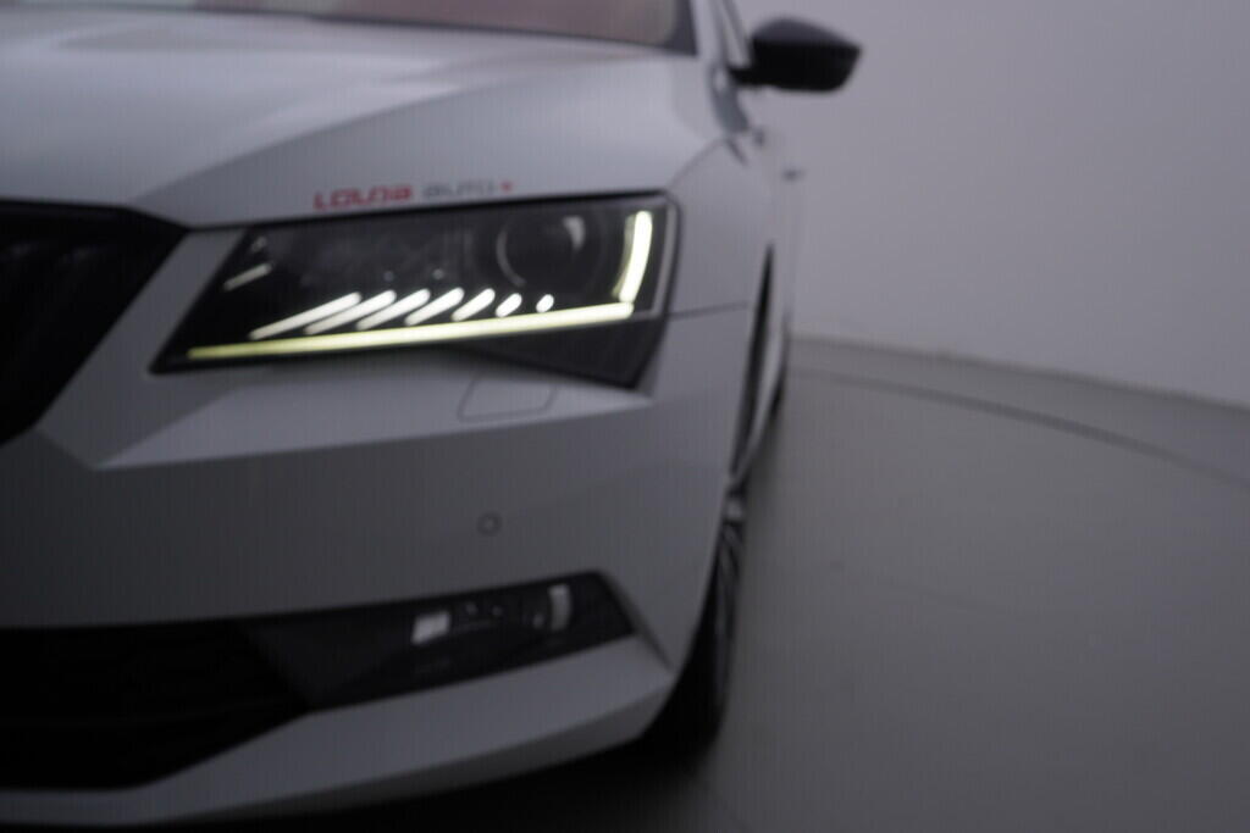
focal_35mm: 36
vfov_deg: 36.9
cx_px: 625
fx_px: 1250
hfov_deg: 53.1
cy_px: 416
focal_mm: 24
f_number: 5.6
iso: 125
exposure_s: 1/160
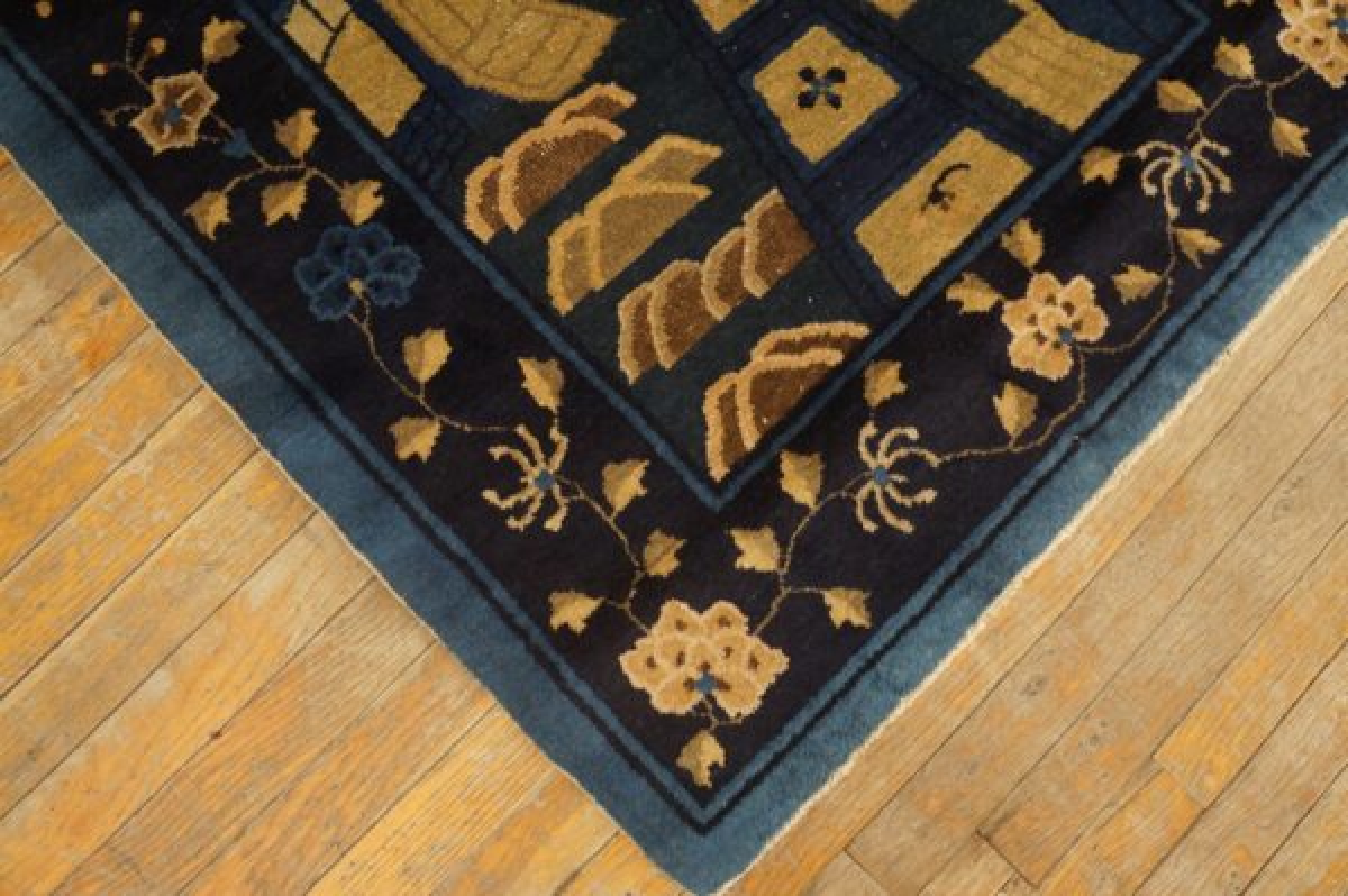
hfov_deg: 67.4
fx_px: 1010
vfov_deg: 47.9
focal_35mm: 27
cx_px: 674
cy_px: 448
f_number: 4
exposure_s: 1/60
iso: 1600
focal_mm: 18
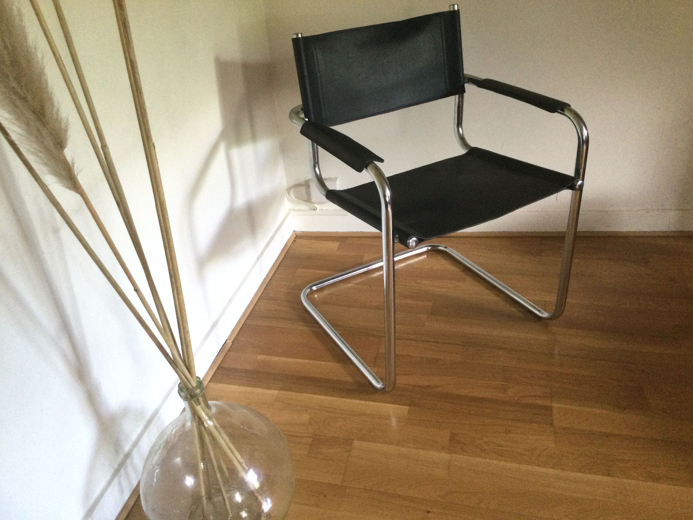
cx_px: 346
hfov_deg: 58.4
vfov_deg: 45.4
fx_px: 621
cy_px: 260
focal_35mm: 31
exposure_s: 1/33
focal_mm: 3.3
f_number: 2.4
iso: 160
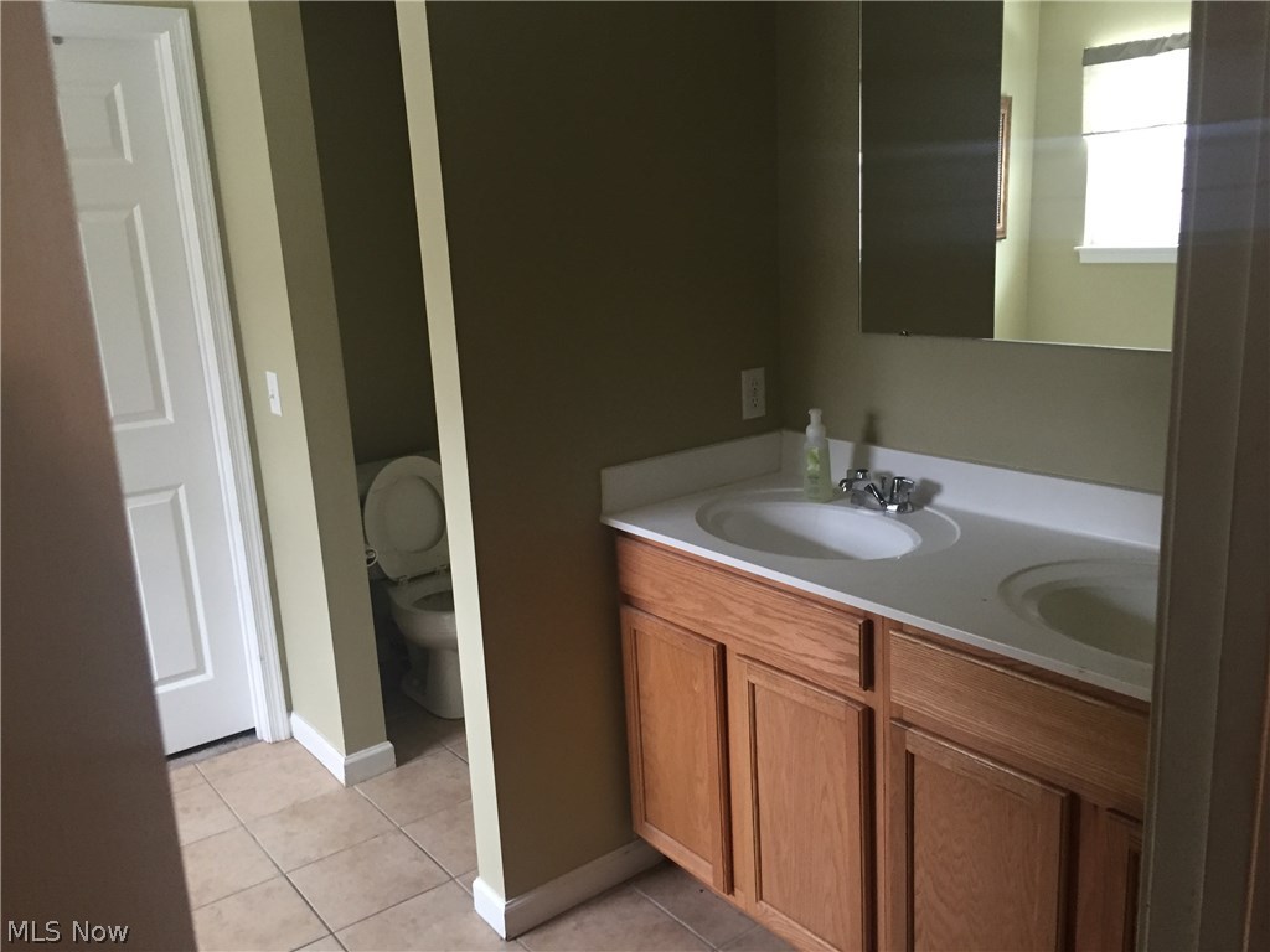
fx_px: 1064
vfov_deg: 48.2
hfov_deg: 61.7
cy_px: 476
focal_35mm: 29
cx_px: 635
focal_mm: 4.15
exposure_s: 1/30
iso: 160
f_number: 2.2
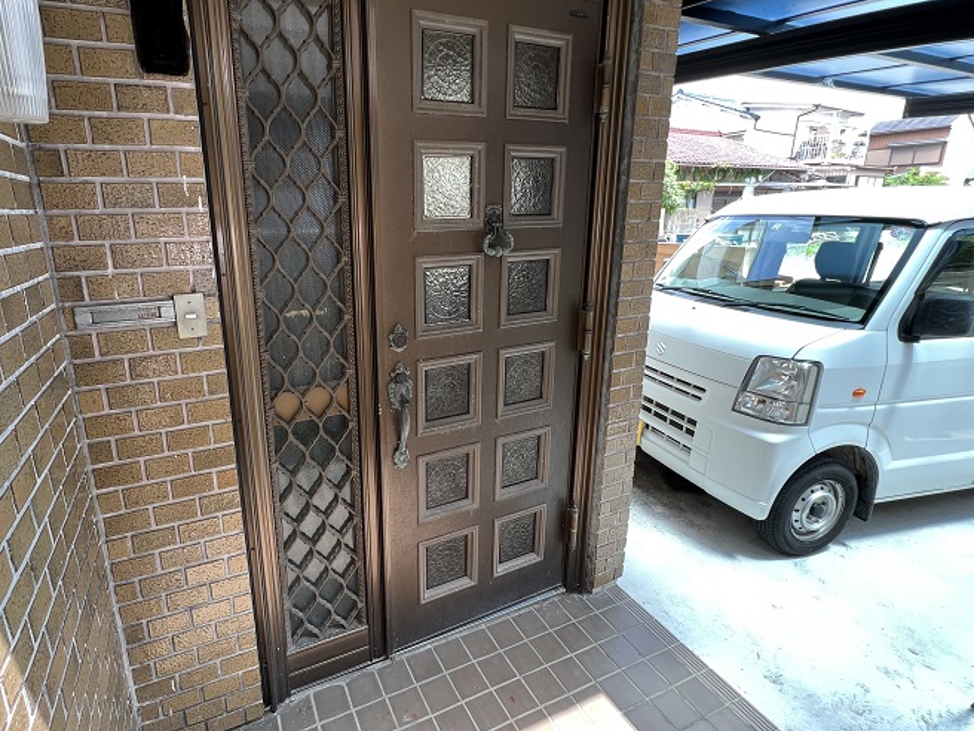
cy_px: 329
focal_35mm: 16
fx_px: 450
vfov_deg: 77.9
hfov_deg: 93.6
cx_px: 402
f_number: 1.8
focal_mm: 1.57
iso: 50
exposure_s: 1/99
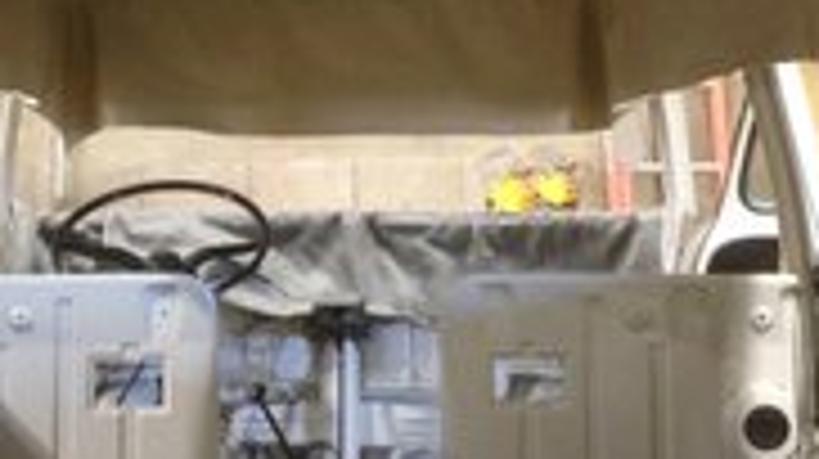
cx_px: 324
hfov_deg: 25.3
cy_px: 4
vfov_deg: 14.1
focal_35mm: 84
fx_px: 1823
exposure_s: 1/20
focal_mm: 4.28
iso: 250
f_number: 2.4
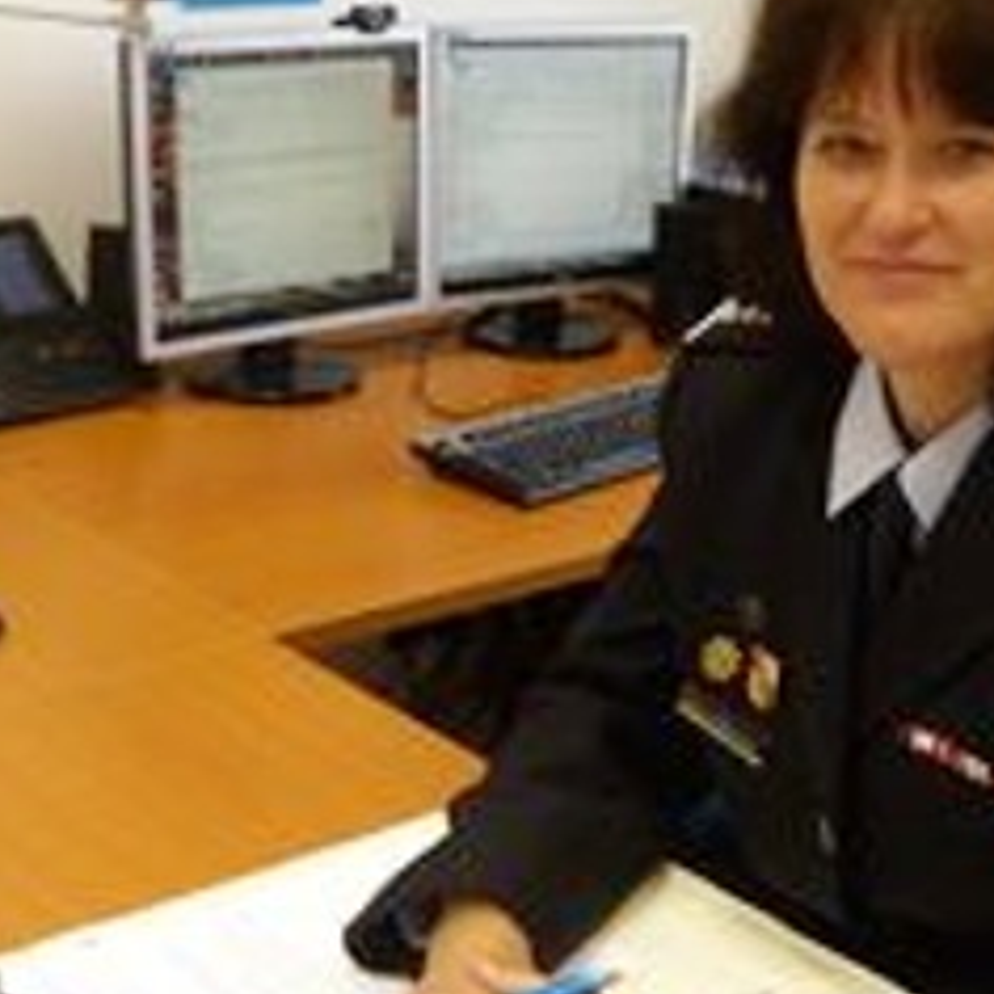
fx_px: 1754
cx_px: 792
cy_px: 497
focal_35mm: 54
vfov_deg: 31.6
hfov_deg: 30.9
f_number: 3
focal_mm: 5.9
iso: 400
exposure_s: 1/60
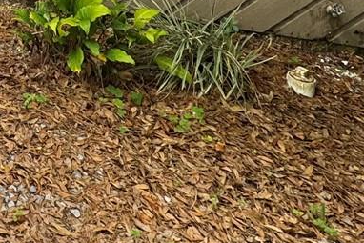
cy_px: -219
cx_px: -154
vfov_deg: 17.3
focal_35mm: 61
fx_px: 617
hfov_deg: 26.0
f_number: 2.2
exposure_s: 1/99
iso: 40
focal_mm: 2.22
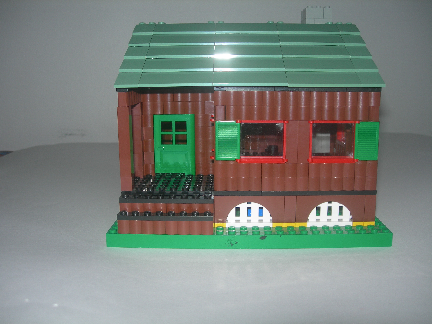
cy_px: 162
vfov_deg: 37.7
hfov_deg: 49.0
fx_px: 474
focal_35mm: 38
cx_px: 216
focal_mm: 7.8
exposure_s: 1/60.1
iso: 50
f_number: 2.8
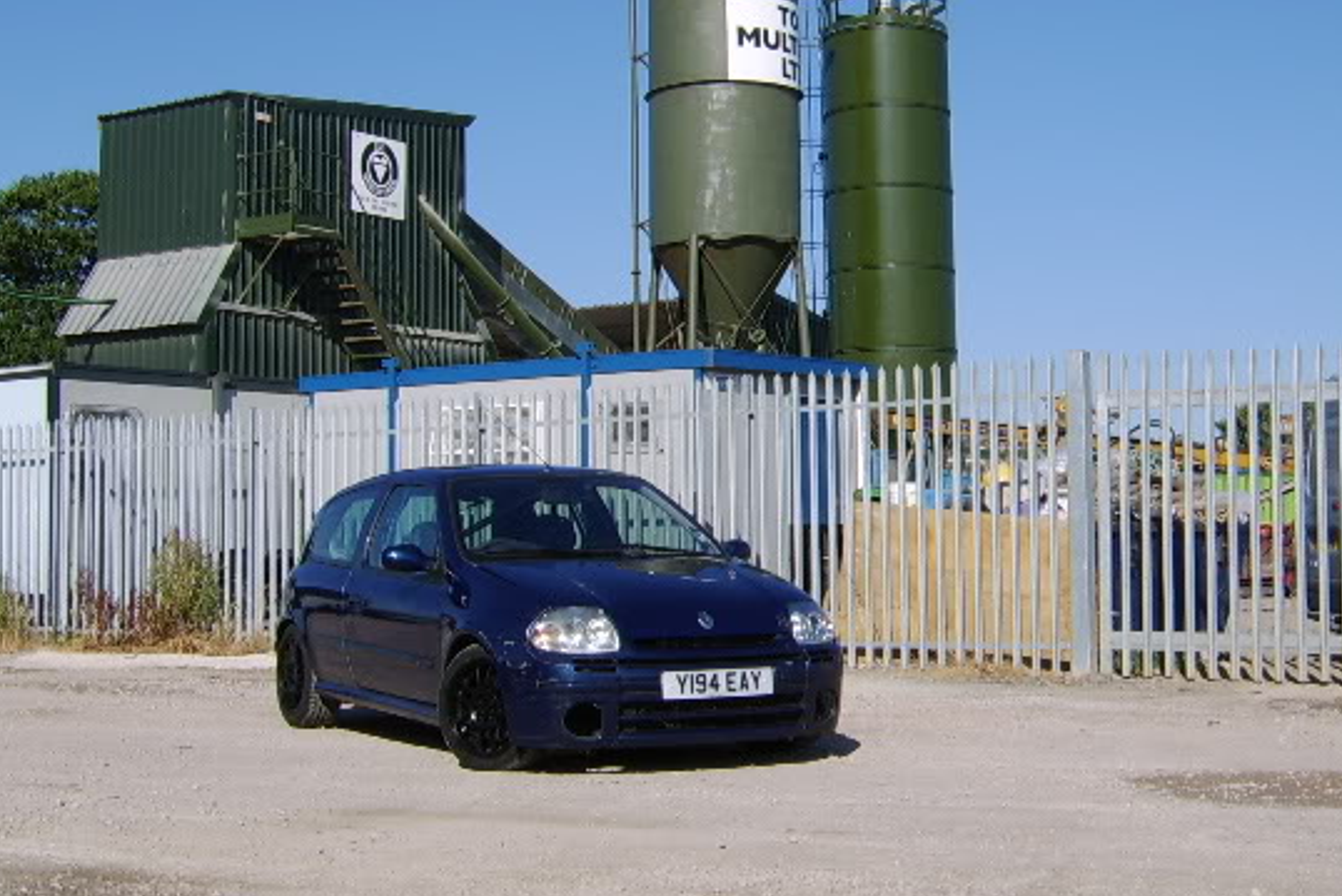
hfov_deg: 41.9
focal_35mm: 47
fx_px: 1752
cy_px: 349
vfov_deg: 28.6
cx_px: 616
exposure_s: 1/353
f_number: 6.7
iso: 71
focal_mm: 9.86
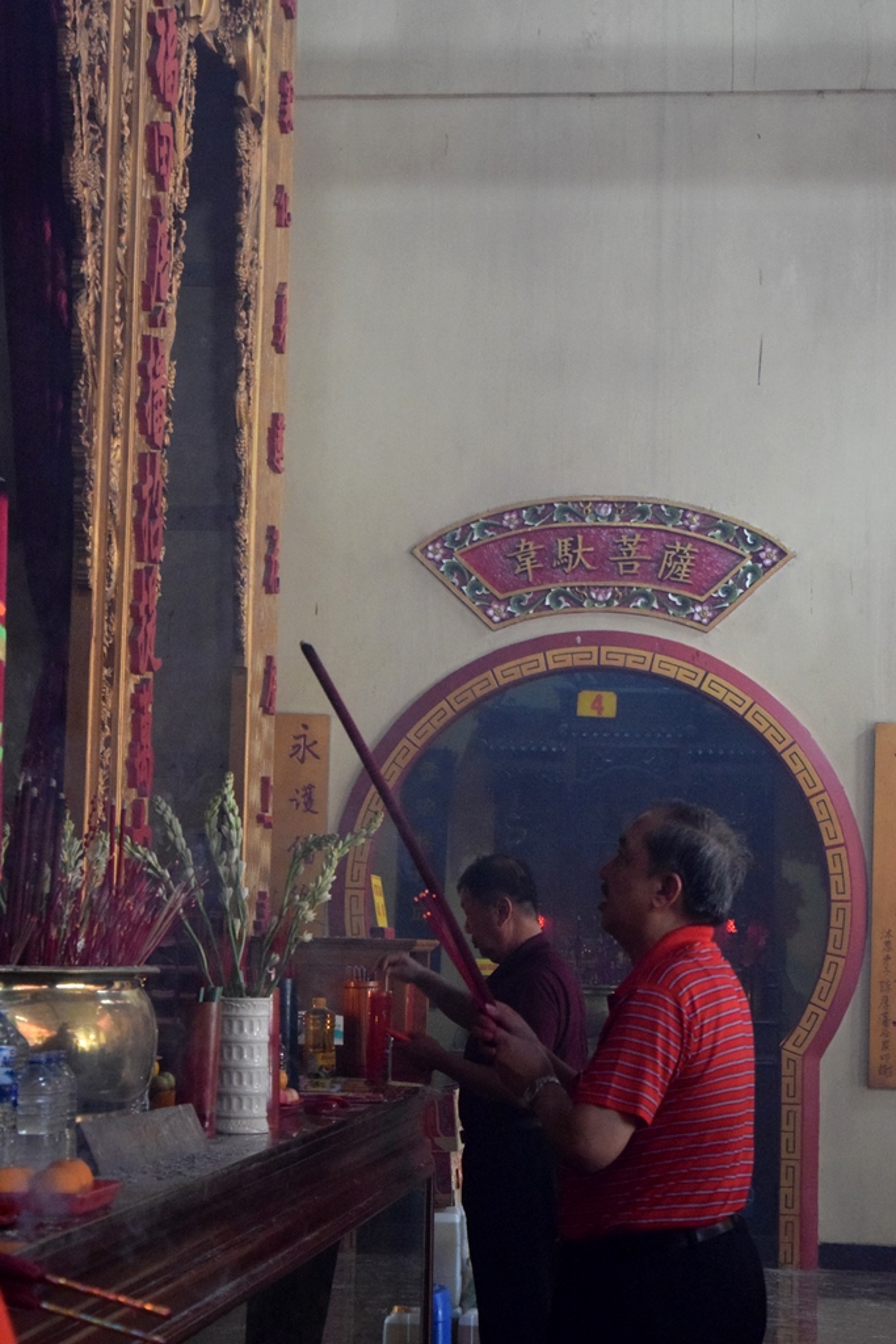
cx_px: 448
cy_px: 672
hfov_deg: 16.6
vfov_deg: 24.6
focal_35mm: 82
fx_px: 3079
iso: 6400
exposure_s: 1/40
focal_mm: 55
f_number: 5.6
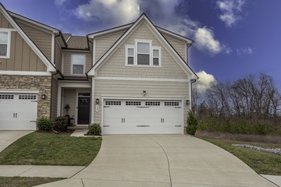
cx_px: 140
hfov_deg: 58.8
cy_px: 94
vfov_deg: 41.0
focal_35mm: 32
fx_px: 250
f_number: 6.3
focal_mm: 32
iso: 125
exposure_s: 1/400
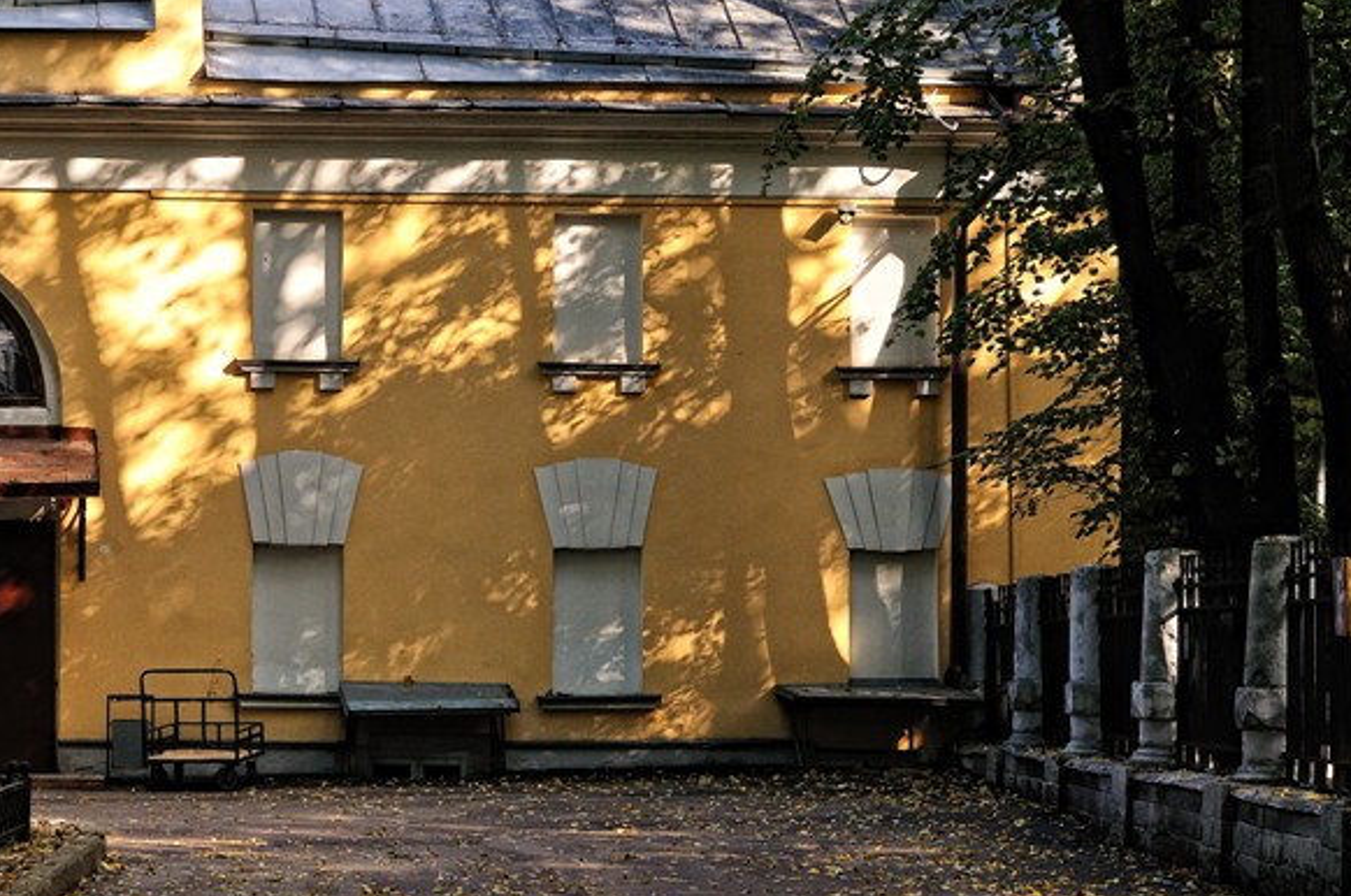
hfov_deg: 17.6
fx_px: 4346
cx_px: 467
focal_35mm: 116
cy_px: 558
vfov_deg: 11.8
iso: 320
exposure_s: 1/500
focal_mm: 50
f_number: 4
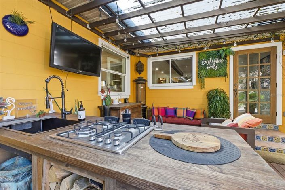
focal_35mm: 15
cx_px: 142
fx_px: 119
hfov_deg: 100.4
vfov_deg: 77.3
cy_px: 95
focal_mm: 10
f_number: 9
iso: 160
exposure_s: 1/30
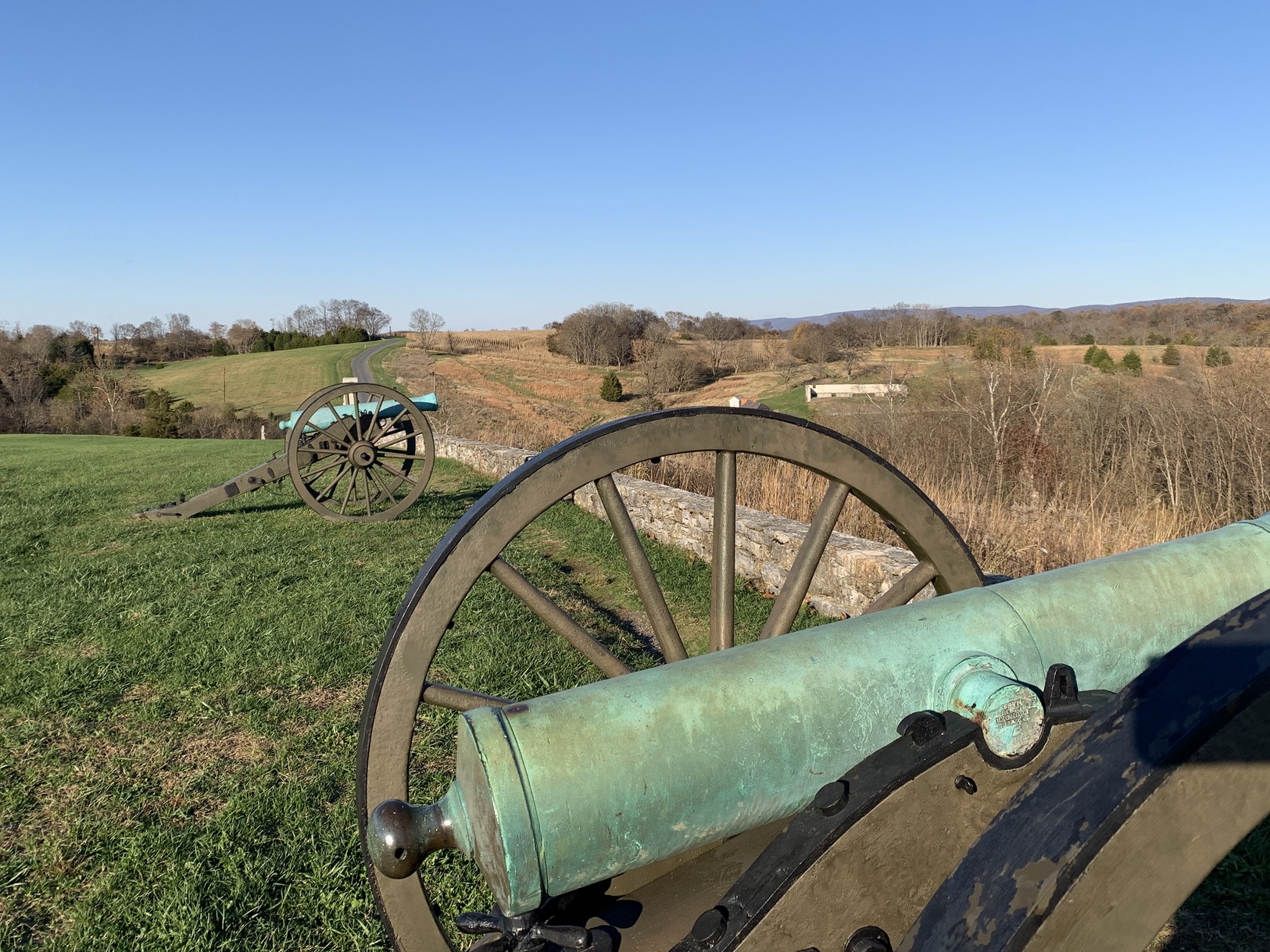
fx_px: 1174
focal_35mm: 32
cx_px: 596
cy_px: 381
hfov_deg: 56.8
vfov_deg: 43.9
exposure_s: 1/2160
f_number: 1.8
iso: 25
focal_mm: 4.25
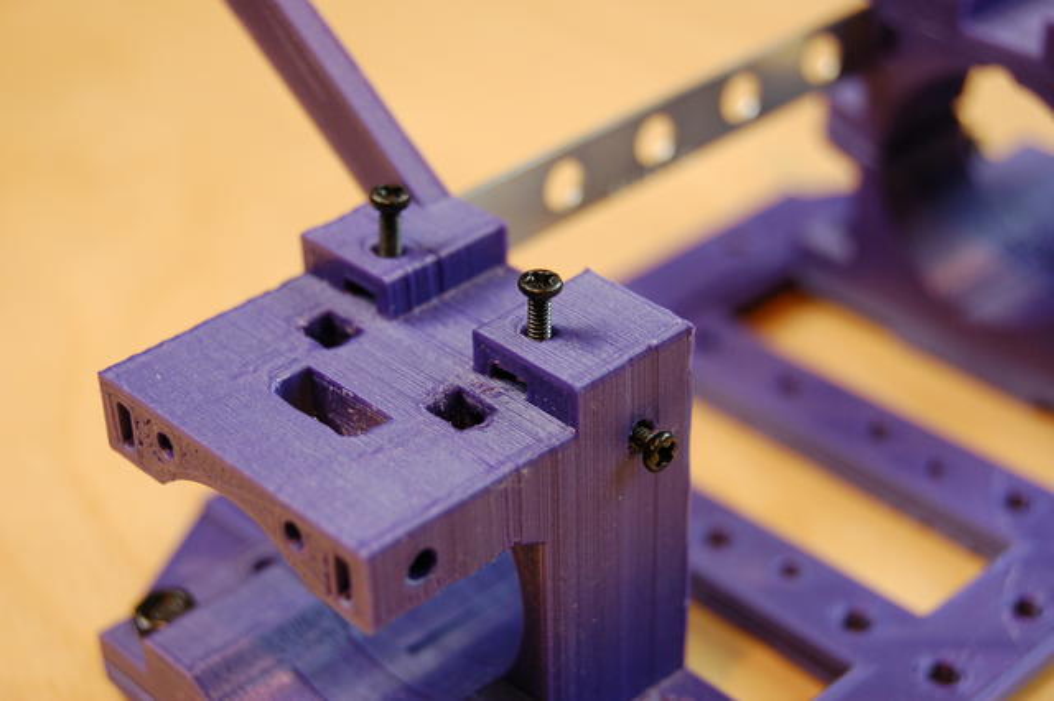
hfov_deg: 26.0
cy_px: 350
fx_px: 2282
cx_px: 527
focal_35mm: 78
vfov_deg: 17.5
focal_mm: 52
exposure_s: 1/15
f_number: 6.3
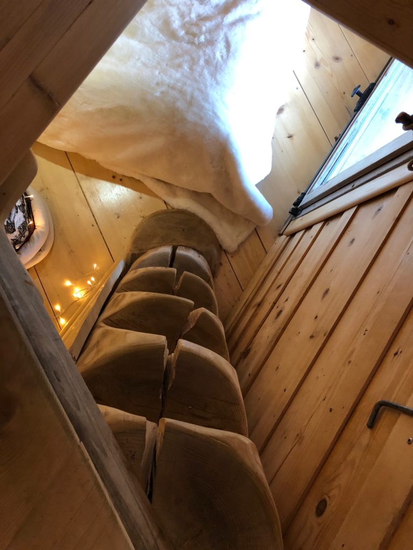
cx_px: 206
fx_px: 445
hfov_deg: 49.7
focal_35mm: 28
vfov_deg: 63.4
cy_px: 275
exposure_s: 1/14
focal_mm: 4
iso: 100
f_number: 1.8
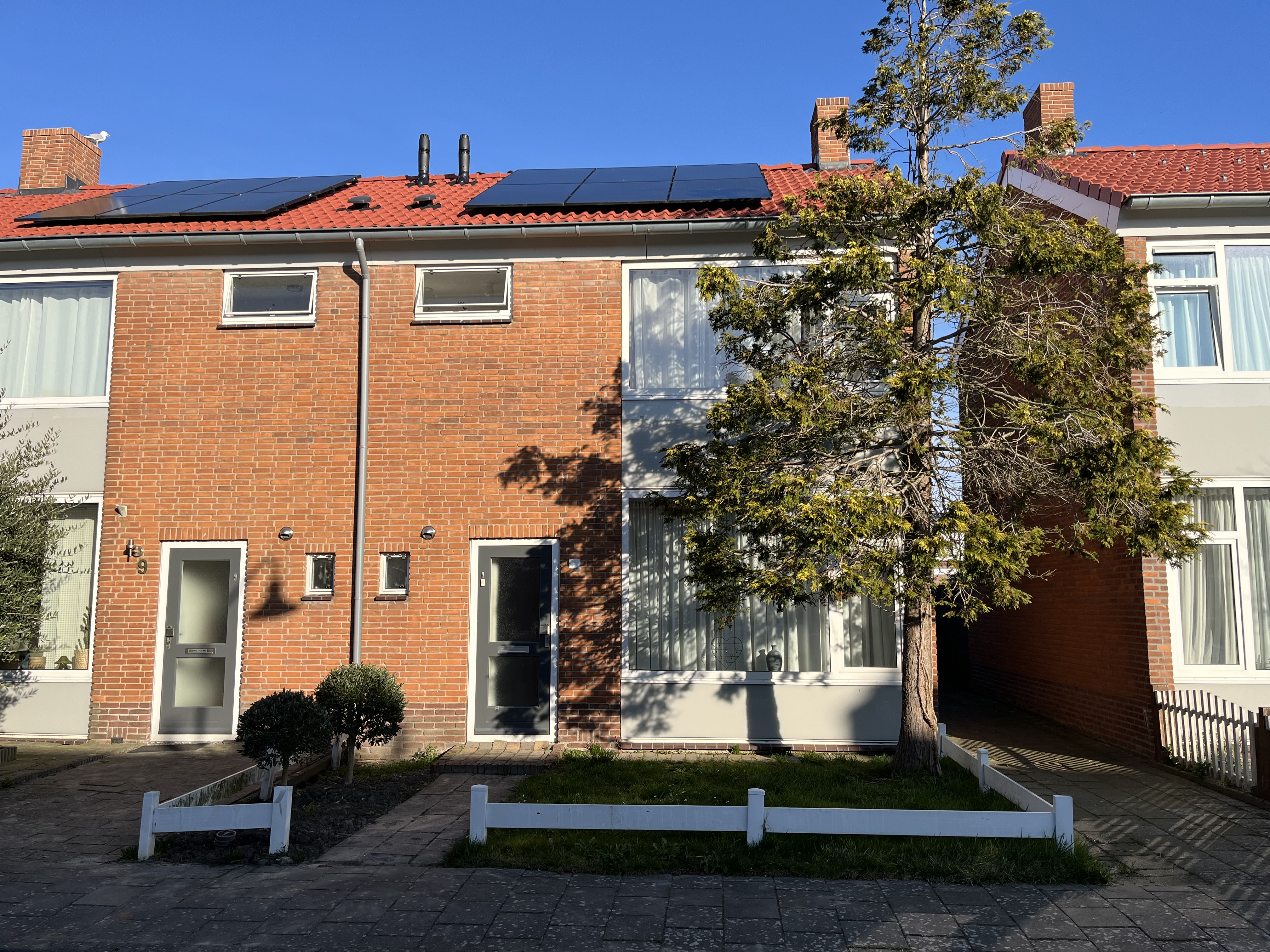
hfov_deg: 67.3
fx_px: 954
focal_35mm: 26
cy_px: 476
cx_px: 635
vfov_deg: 53.1
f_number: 1.6
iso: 50
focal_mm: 5.1
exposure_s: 1/2410
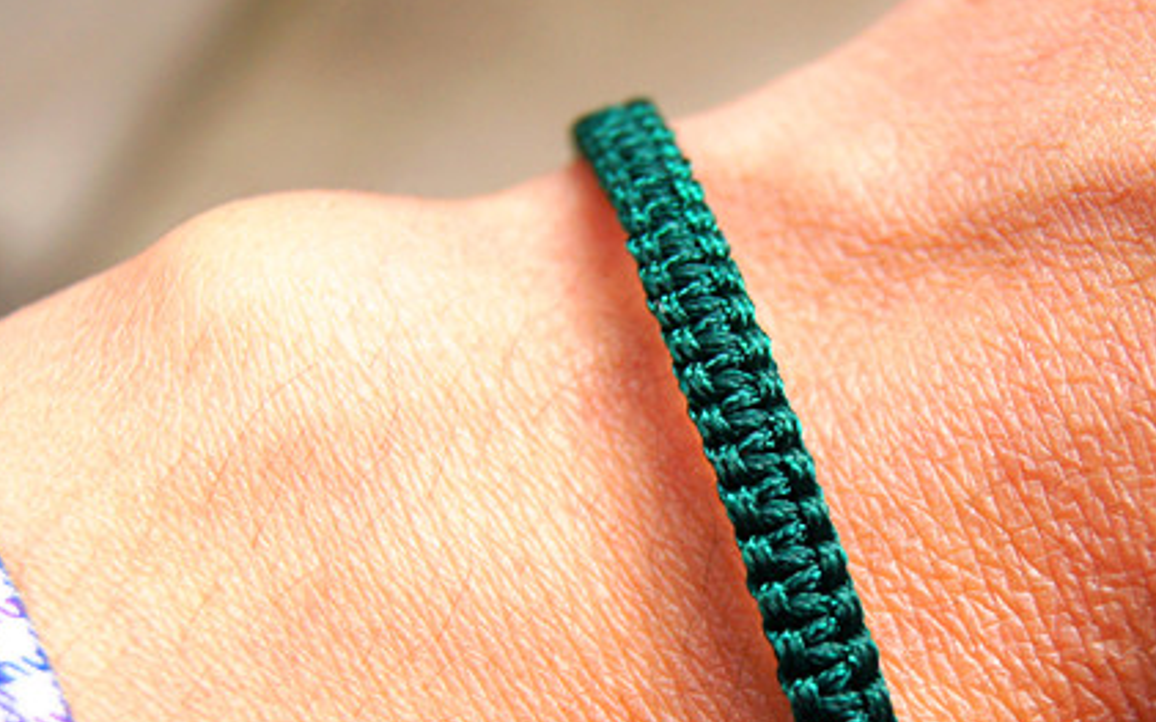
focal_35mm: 87
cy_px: 612
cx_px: 774
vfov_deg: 14.9
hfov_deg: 23.7
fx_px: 2741
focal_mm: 30
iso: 200
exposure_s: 1/500
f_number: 5.6
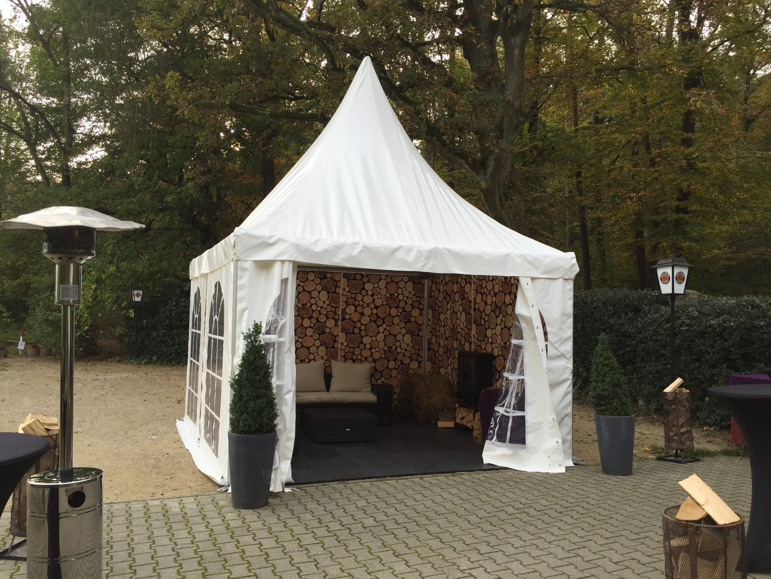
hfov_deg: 61.7
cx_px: 386
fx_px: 646
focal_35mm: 29
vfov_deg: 48.2
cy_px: 290
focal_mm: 4.15
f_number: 2.2
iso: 32
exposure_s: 1/275
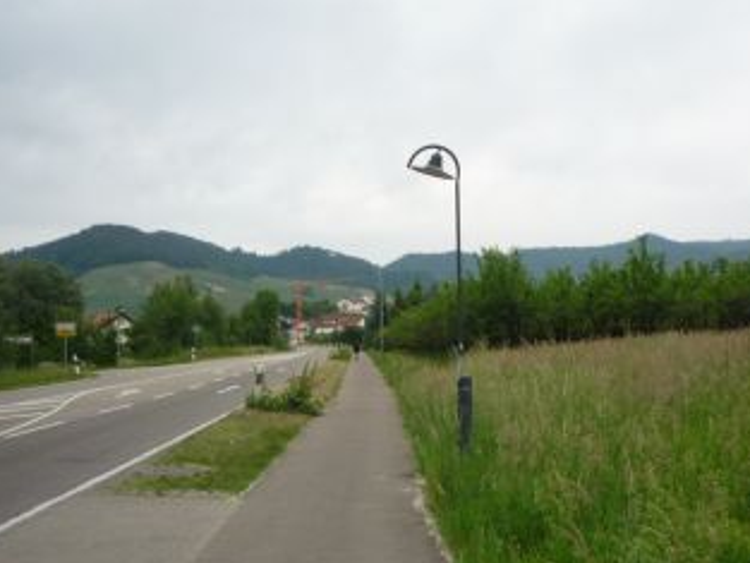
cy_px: 309
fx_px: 1062
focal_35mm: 49
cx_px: 441
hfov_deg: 38.8
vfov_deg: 29.7
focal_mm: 5.2
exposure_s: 1/250
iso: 100
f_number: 4
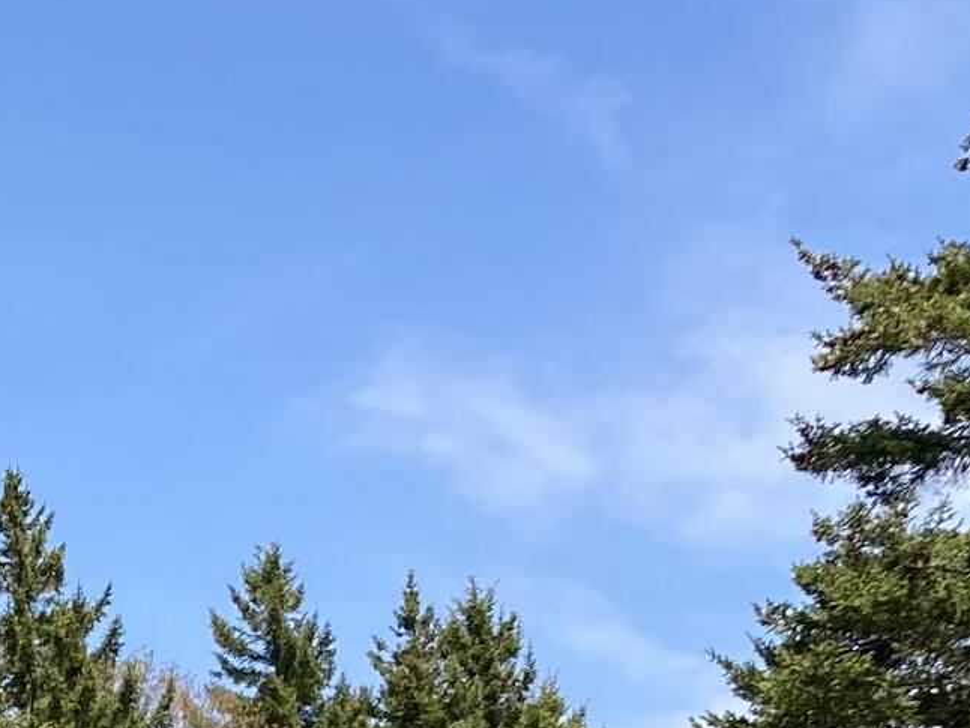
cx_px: -131
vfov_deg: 10.5
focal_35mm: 130
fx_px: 3644
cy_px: 1414
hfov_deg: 14.8
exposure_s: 1/1350
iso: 20
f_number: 1.8
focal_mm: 3.99
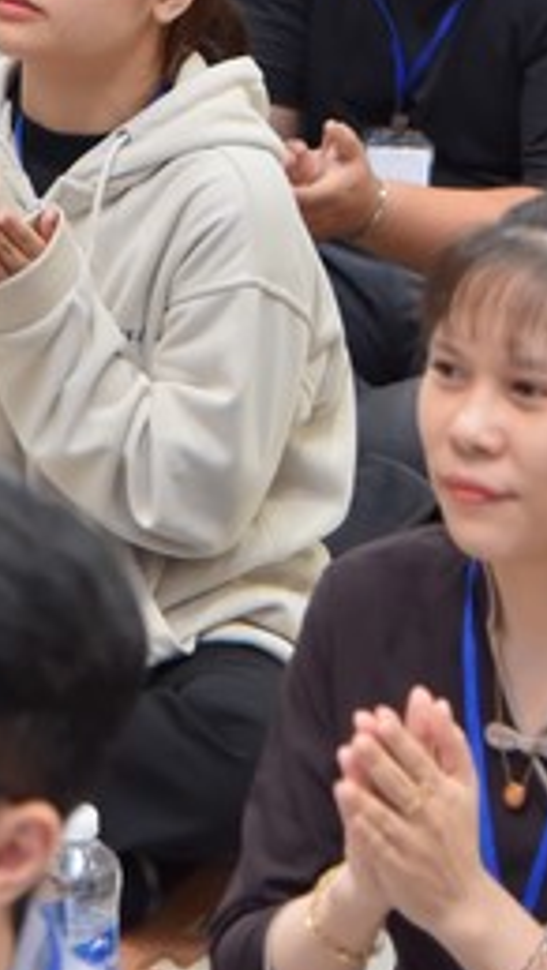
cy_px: -213
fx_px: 5071
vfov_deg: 10.7
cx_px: -71
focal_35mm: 197
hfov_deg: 6.1
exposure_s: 1/125
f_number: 4.5
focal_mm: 75
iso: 1250
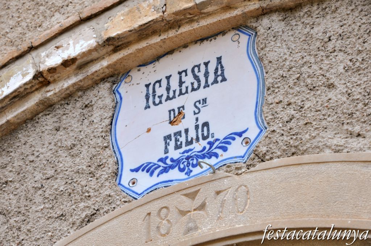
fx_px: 1158
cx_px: 186
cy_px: 123
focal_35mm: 112
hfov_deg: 18.2
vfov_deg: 12.1
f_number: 8
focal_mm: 75
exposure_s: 1/250
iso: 200
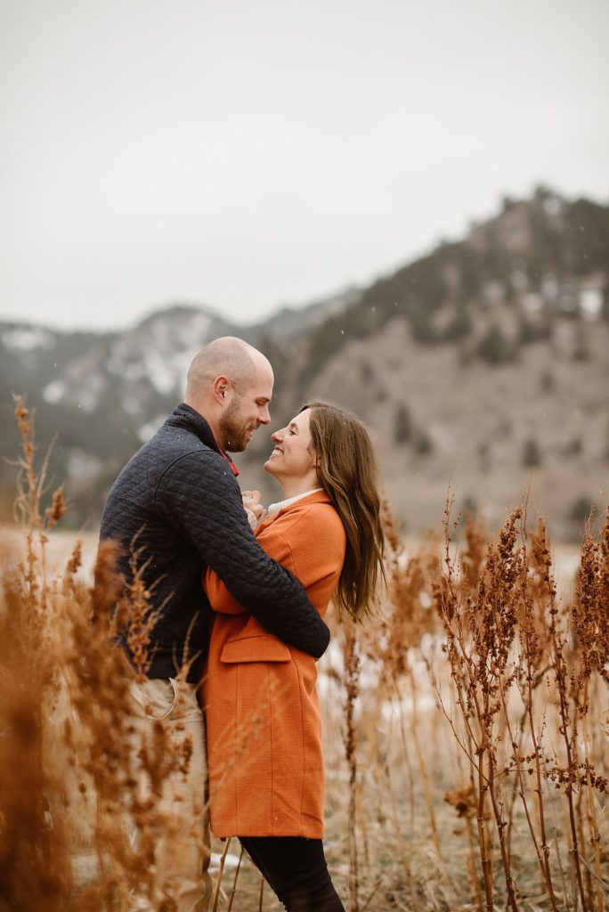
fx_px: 2154
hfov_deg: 16.1
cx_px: 304
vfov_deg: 23.9
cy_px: 456
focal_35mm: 85
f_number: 2.2
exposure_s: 1/500
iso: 500
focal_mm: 85
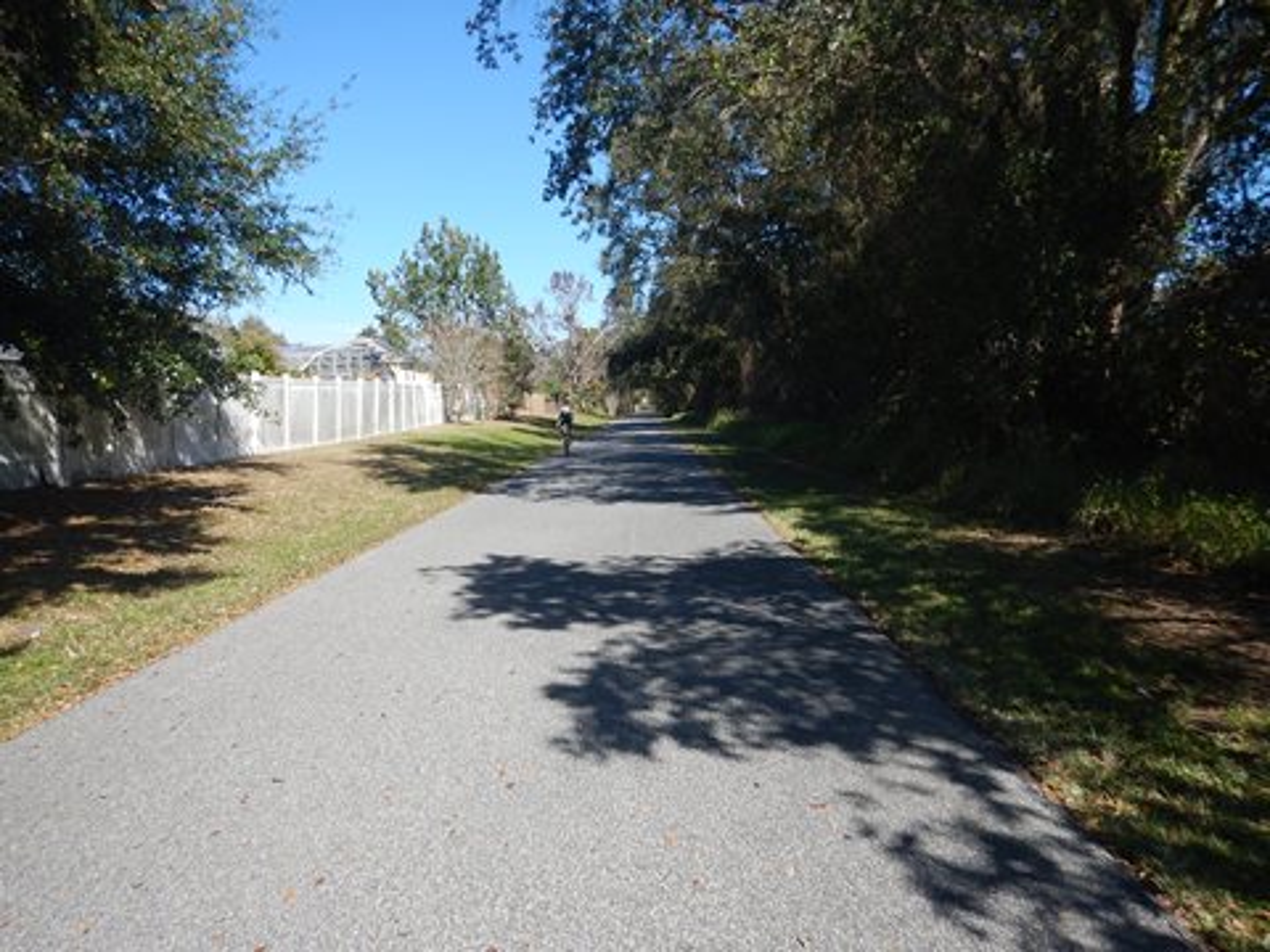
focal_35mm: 24
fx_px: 881
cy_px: 476
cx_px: 635
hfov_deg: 71.6
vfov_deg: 56.8
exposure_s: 1/1500
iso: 125
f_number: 2.8
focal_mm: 4.3
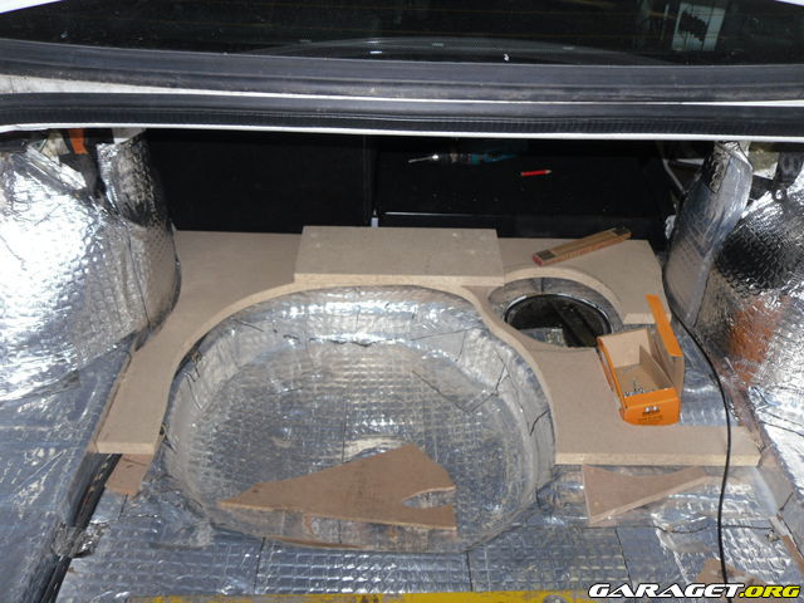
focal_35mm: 35
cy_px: 302
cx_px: 402
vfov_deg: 40.7
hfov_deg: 52.6
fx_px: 813
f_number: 3.5
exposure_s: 1/45
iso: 80
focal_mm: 6.3
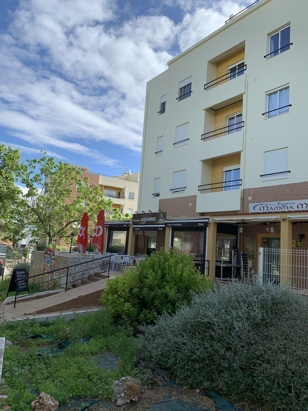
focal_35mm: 26
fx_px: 308
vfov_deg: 67.3
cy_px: 206
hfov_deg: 53.1
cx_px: 154
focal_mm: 4.25
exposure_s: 1/1953
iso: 25
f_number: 1.8
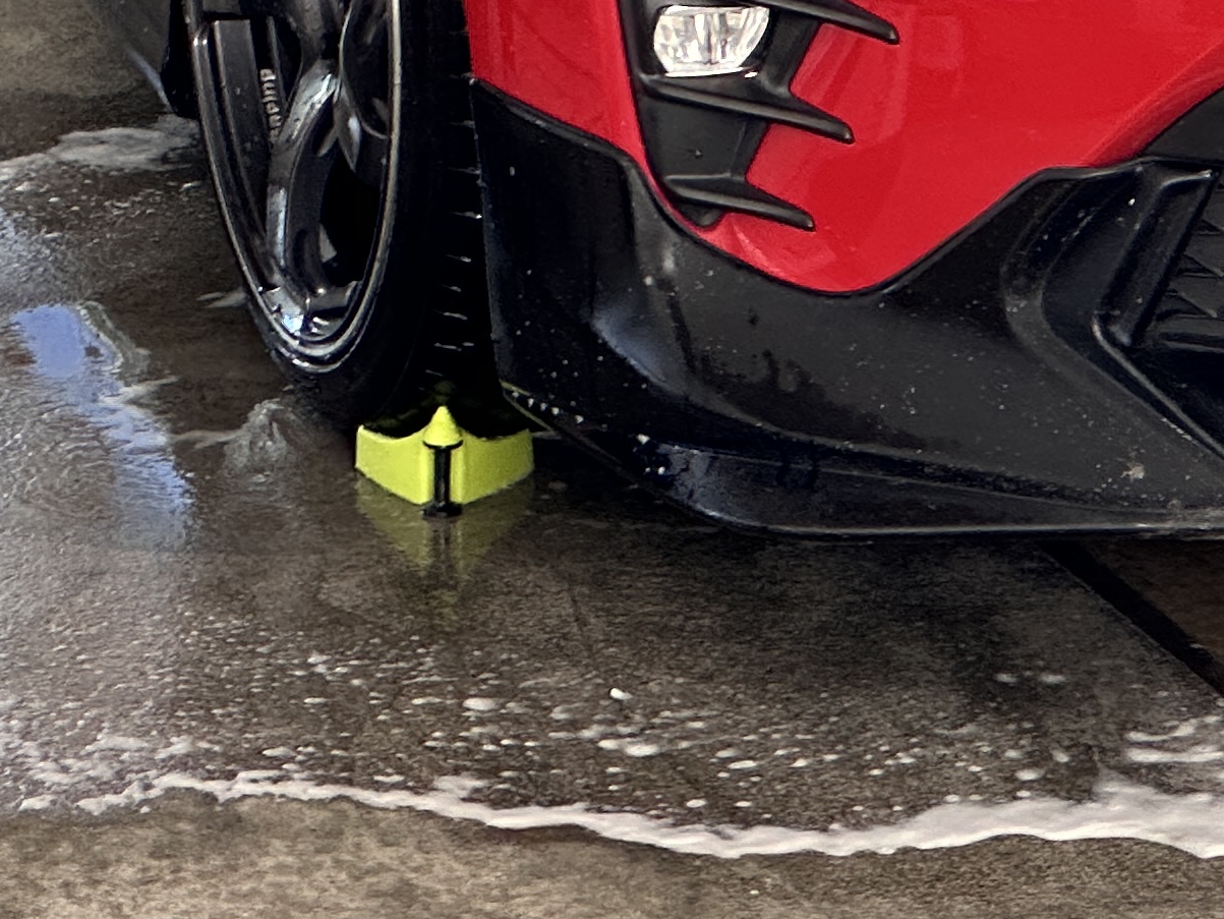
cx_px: 281
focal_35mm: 258
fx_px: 9125
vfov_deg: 5.7
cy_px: -271
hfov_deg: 7.7
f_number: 2.8
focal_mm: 9
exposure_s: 1/99
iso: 64
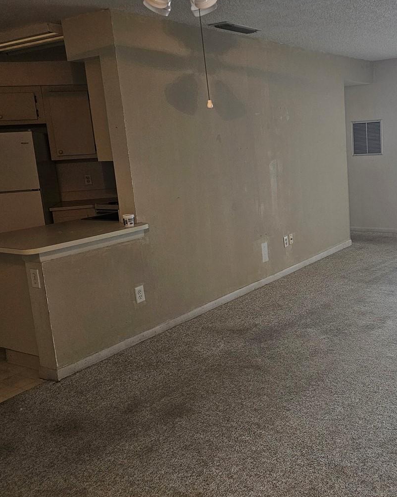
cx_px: 325
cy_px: 223
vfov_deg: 50.2
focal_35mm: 36
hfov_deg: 39.3
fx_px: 529
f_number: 1.7
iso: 400
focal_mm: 6.3
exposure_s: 1/120
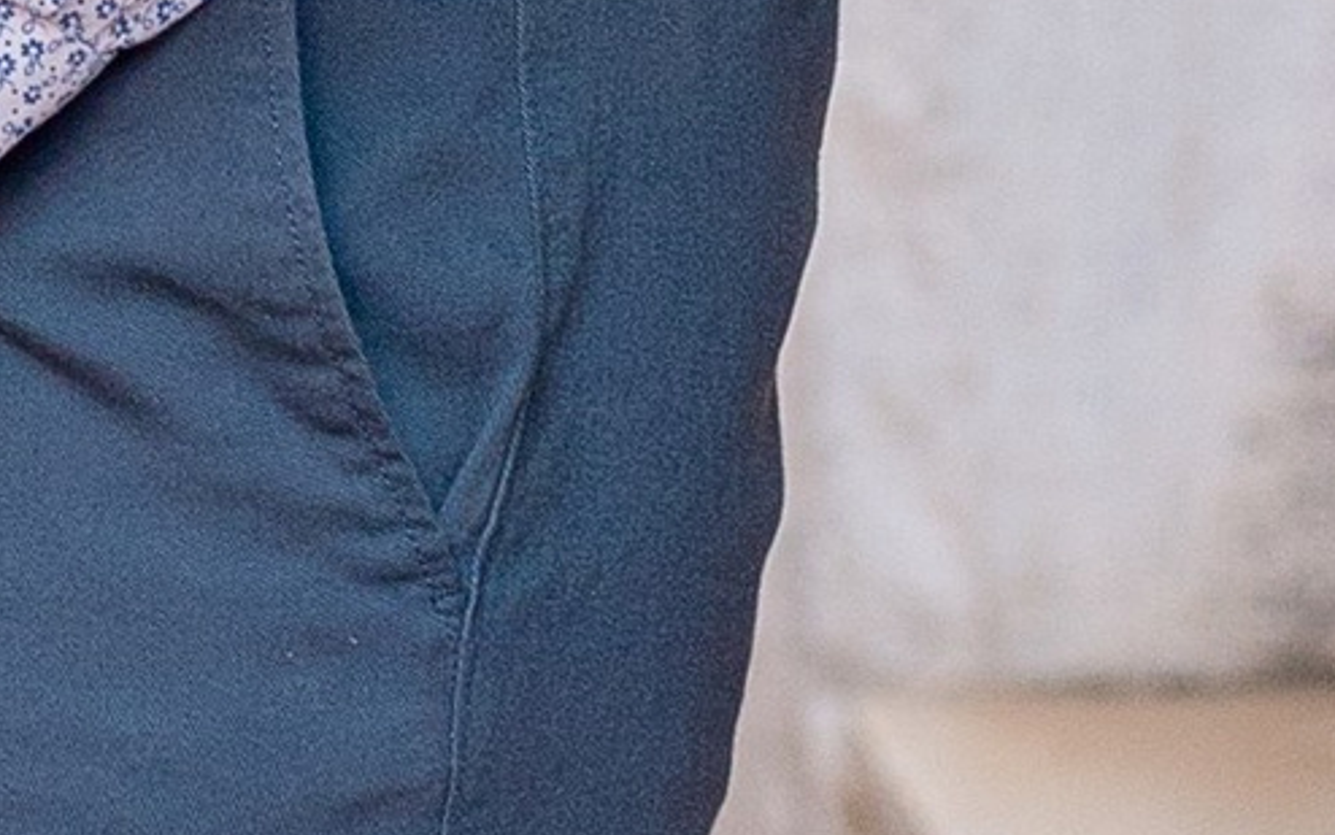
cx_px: -1421
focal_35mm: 397
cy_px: -2313
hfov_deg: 5.2
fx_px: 14447
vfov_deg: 3.2
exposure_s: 1/400
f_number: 4
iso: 800
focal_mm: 50
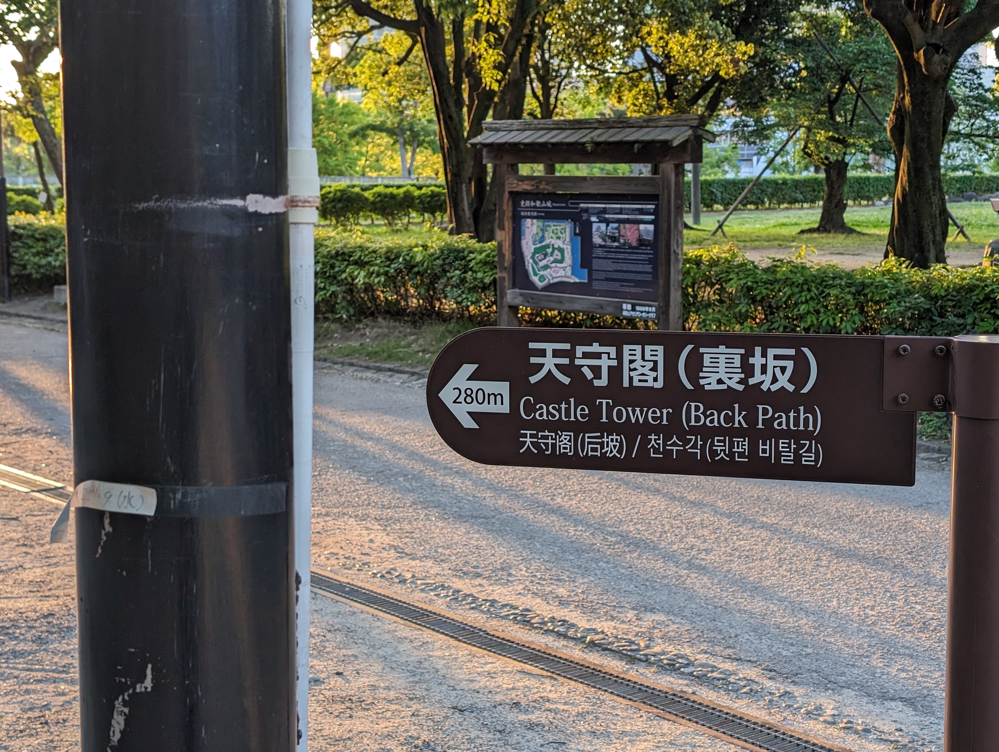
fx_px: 1416
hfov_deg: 38.9
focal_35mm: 49
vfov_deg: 29.7
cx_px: 500
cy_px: 376
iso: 33
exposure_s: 1/77.5
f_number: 1.68
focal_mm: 6.9
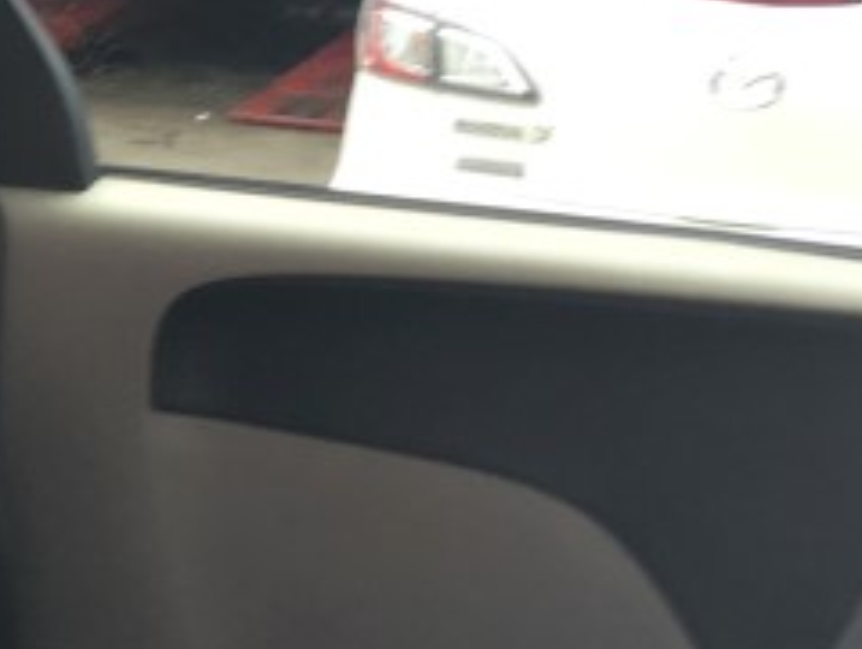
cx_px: -599
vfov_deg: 11.8
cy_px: 667
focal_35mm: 124
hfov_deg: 14.3
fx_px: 3092
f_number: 2.2
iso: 32
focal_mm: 4.15
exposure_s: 1/60
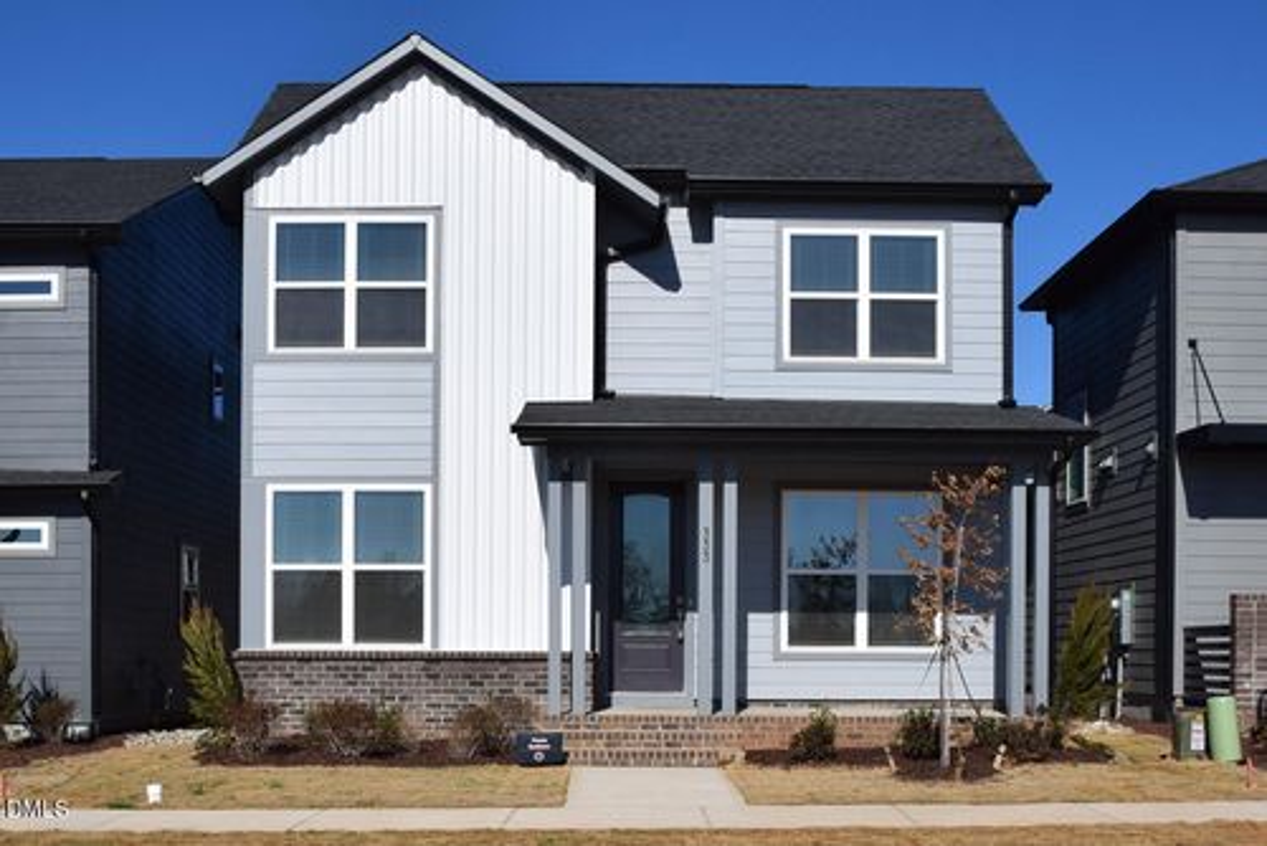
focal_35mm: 30
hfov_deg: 61.9
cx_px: 634
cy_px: 423
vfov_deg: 43.7
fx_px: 1056
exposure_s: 1/500
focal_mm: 20
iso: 200
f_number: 11
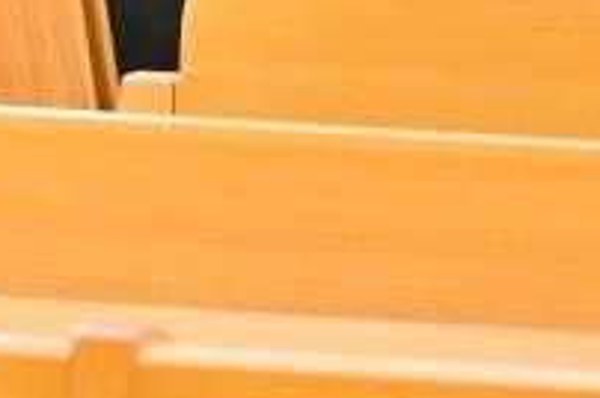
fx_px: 15209
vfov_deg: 1.5
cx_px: -86
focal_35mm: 914
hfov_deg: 2.3
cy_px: -564
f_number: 4
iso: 1000
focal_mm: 120
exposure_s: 1/160
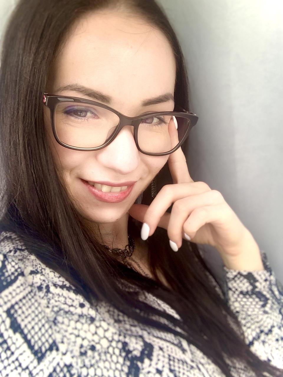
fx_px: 349
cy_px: 188
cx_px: 142
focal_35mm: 32
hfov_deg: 44.2
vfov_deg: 56.8
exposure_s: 1/121
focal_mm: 2.87
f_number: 2.2
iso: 50
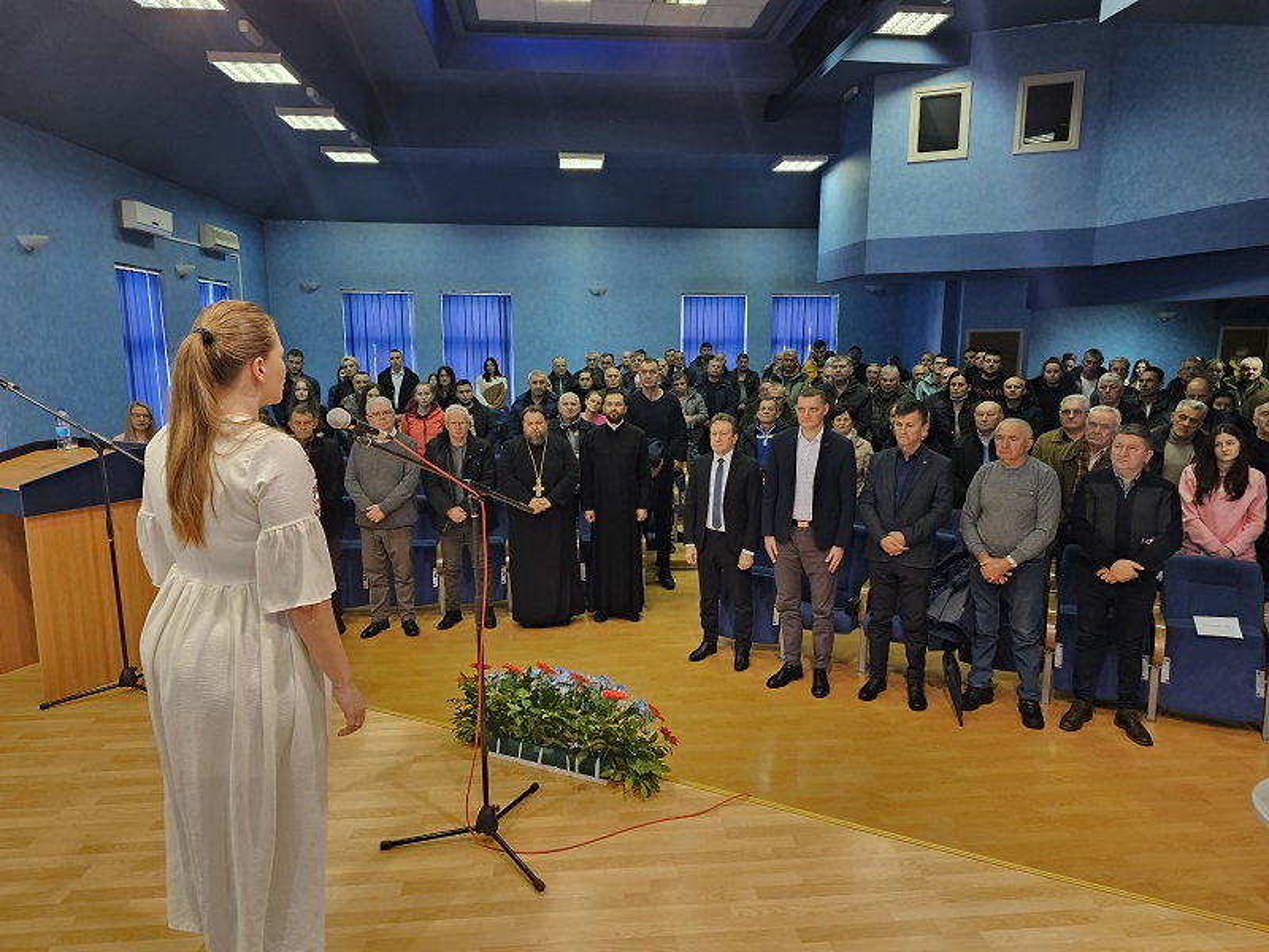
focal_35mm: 23
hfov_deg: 73.9
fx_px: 843
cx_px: 634
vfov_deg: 58.9
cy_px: 476
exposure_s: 1/100
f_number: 1.7
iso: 250
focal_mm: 6.3
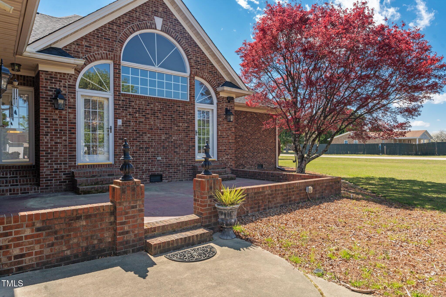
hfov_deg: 77.3
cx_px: 223
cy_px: 148
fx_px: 279
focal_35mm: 22
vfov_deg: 56.2
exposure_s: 1/250
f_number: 8
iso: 250
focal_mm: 22.5
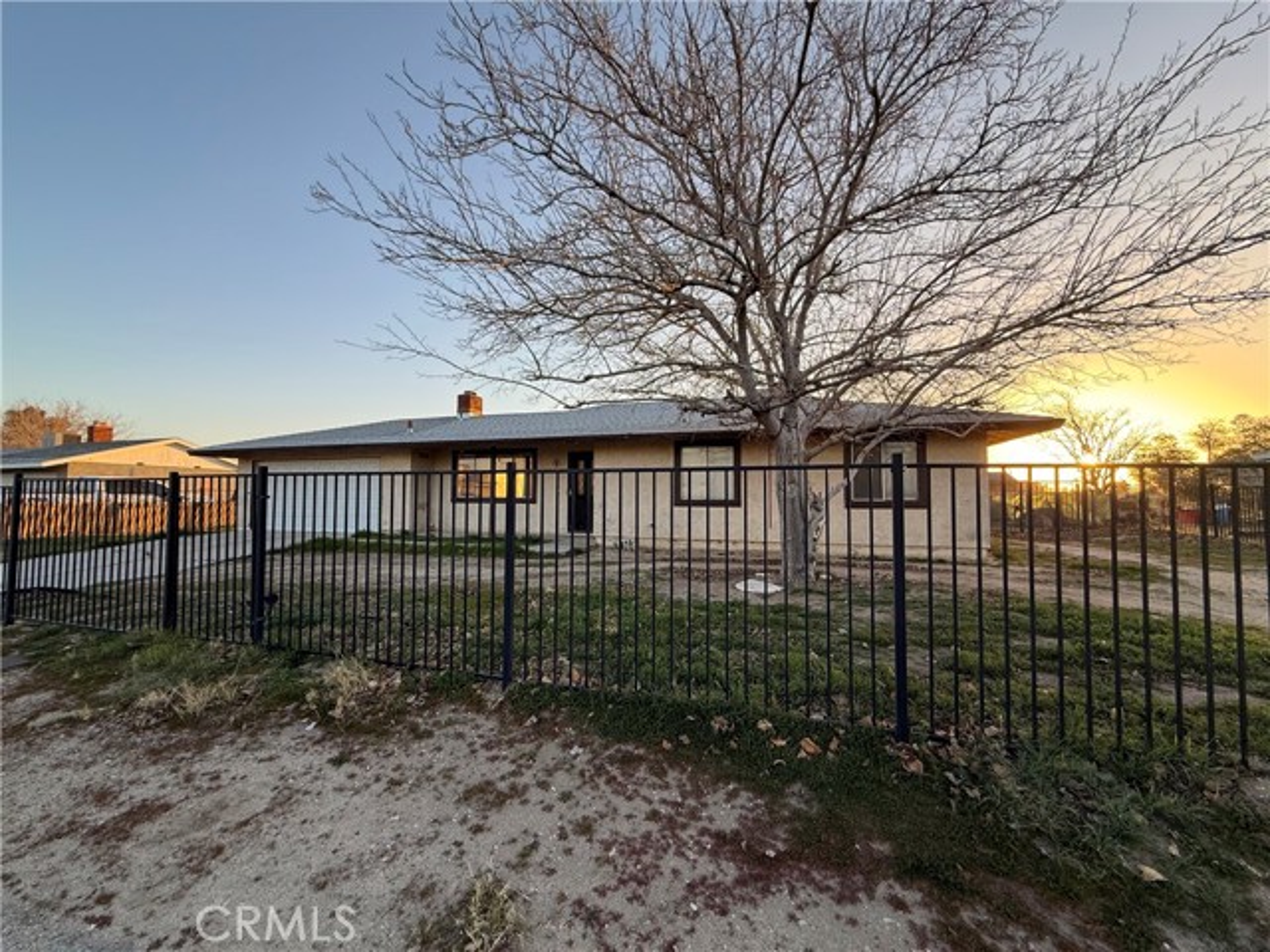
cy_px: 476
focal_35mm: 14
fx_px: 514
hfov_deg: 102.1
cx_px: 635
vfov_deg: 85.7
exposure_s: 1/248
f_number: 2.2
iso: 50
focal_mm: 2.22
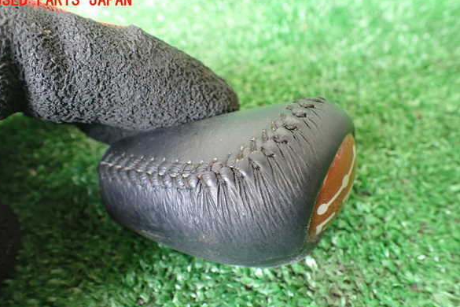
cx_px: 225
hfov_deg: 58.7
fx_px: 409
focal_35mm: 32
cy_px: 168
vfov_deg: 41.1
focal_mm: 5.4
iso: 800
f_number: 2.3
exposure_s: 1/50
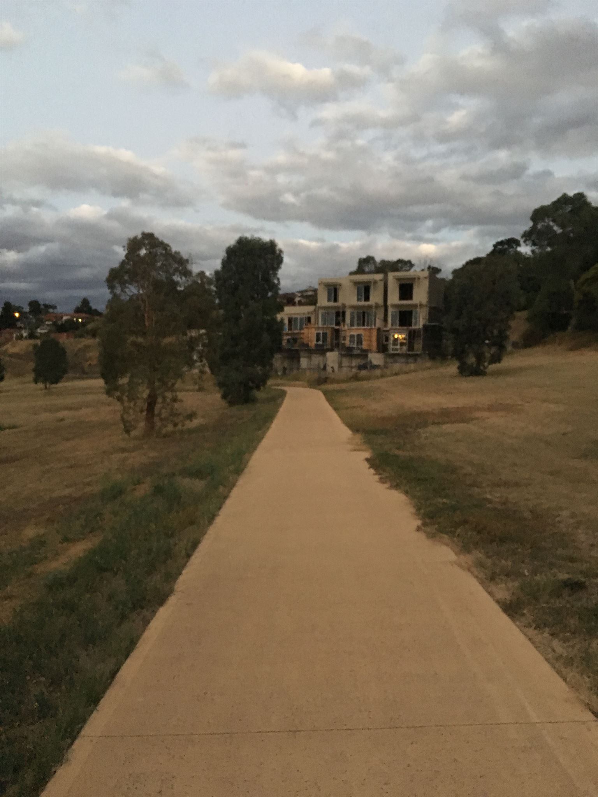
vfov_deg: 61.7
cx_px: 299
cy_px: 398
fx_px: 668
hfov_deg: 48.2
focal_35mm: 29
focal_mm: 4.15
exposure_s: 1/17
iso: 500
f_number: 2.2
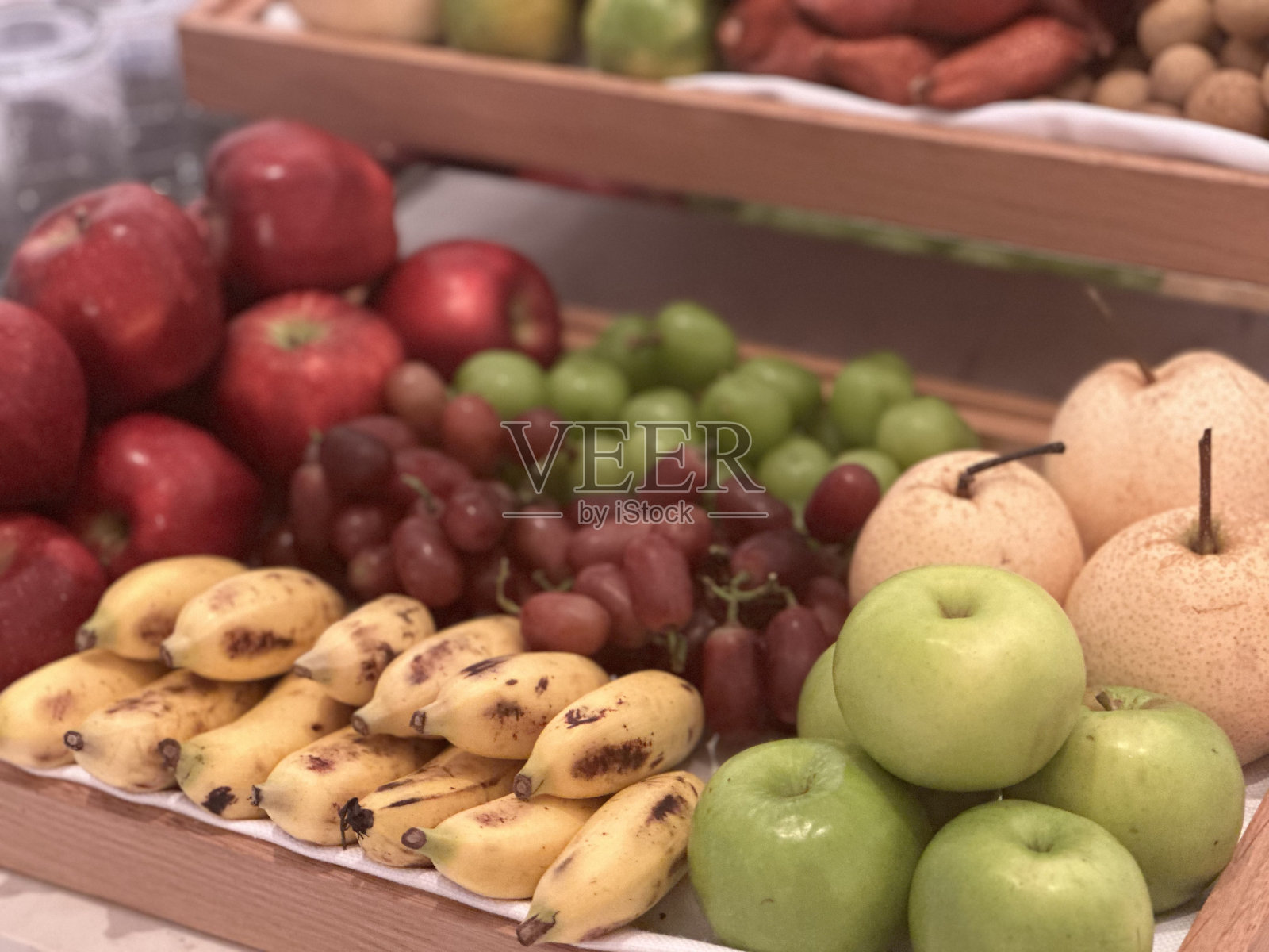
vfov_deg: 19.1
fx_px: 2823
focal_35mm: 77
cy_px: 476
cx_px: 634
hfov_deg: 25.3
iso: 400
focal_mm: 9
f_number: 2.8
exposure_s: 1/17
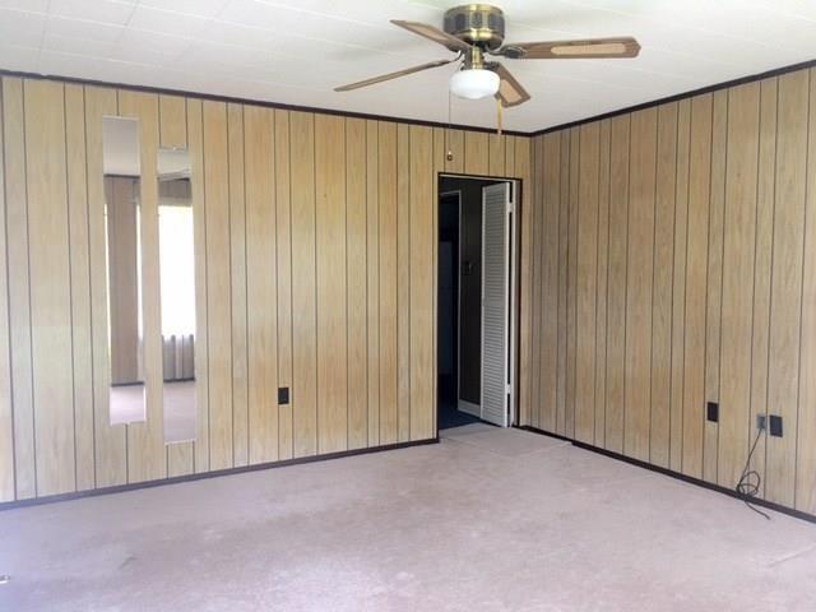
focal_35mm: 29
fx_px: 684
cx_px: 408
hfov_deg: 61.7
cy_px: 306
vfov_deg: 48.2
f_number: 2.2
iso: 40
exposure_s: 1/30
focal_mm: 4.15
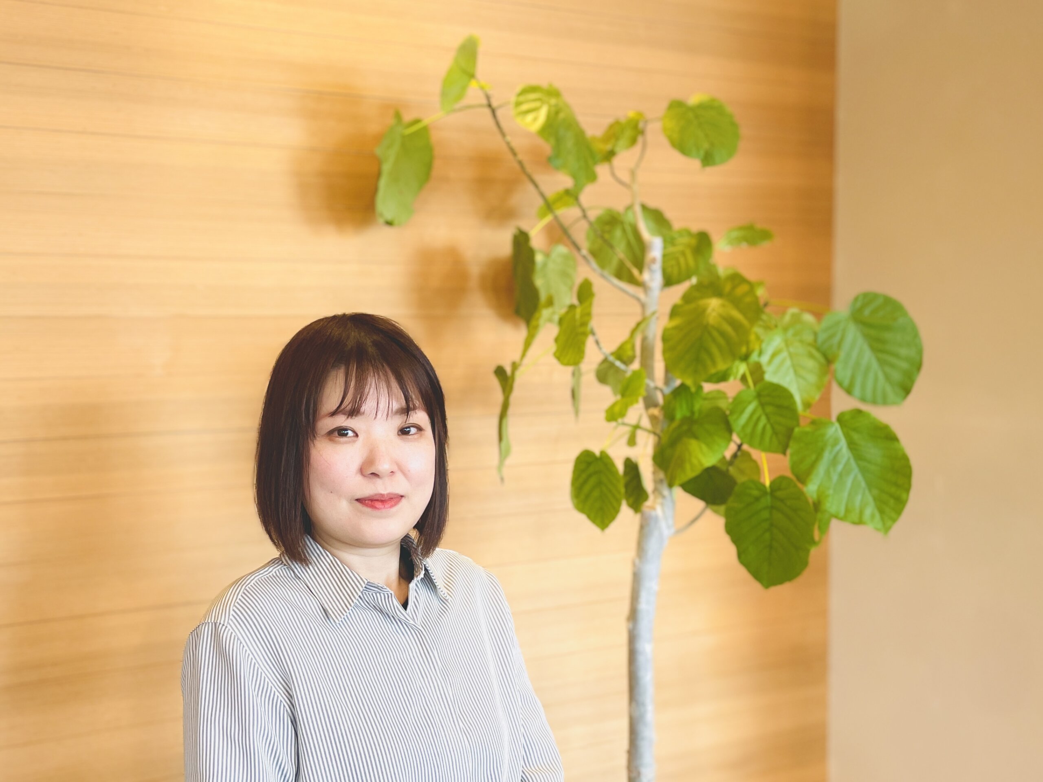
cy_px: 391
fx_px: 783
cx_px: 522
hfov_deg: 67.3
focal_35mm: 26
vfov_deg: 53.1
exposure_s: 1/120
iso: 125
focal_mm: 4.2
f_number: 1.6
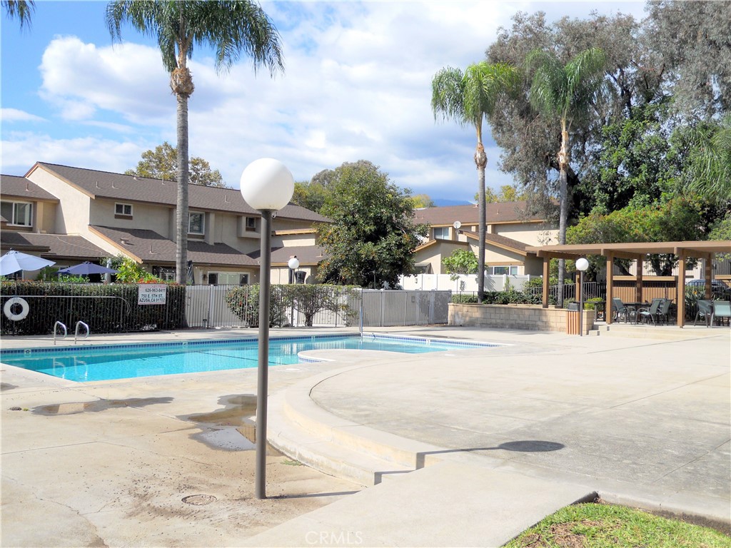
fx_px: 676
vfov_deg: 44.2
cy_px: 274
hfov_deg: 56.8
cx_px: 366
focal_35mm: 32
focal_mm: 5.7
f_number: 5.6
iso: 80
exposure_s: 1/400
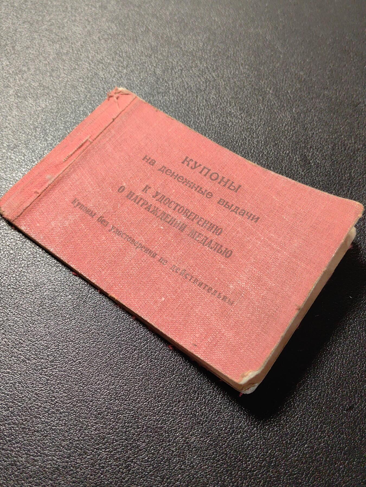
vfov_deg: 58.4
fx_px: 437
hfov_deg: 45.4
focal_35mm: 31
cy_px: 244
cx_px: 183
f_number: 2
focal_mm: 5.75
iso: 160
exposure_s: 1/100
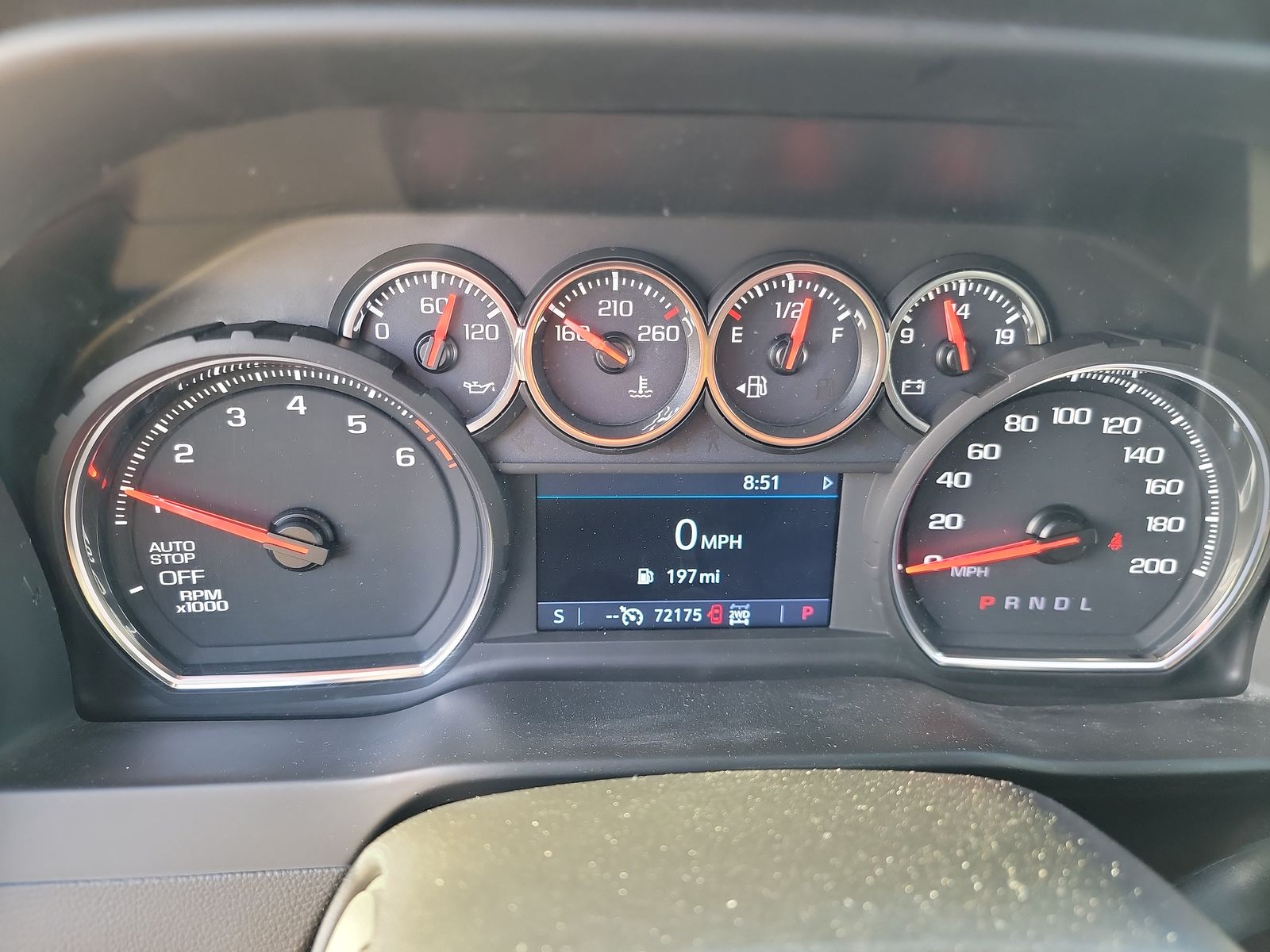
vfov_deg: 56.8
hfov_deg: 71.6
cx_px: 635
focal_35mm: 24
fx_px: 881
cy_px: 476
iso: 375
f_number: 1.8
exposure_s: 1/59
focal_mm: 6.7
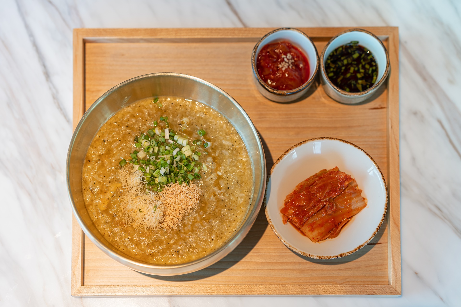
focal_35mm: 50
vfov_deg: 27.0
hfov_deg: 39.6
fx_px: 640
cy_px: 154
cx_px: 230
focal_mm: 50
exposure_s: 1/100
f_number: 2.8
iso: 250
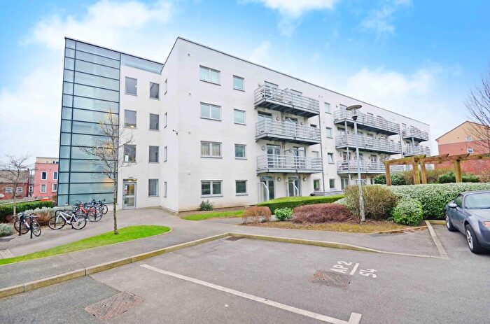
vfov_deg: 77.0
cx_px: 245
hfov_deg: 100.5
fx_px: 204
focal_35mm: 15
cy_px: 162
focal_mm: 10
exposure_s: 1/50
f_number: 8
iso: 320
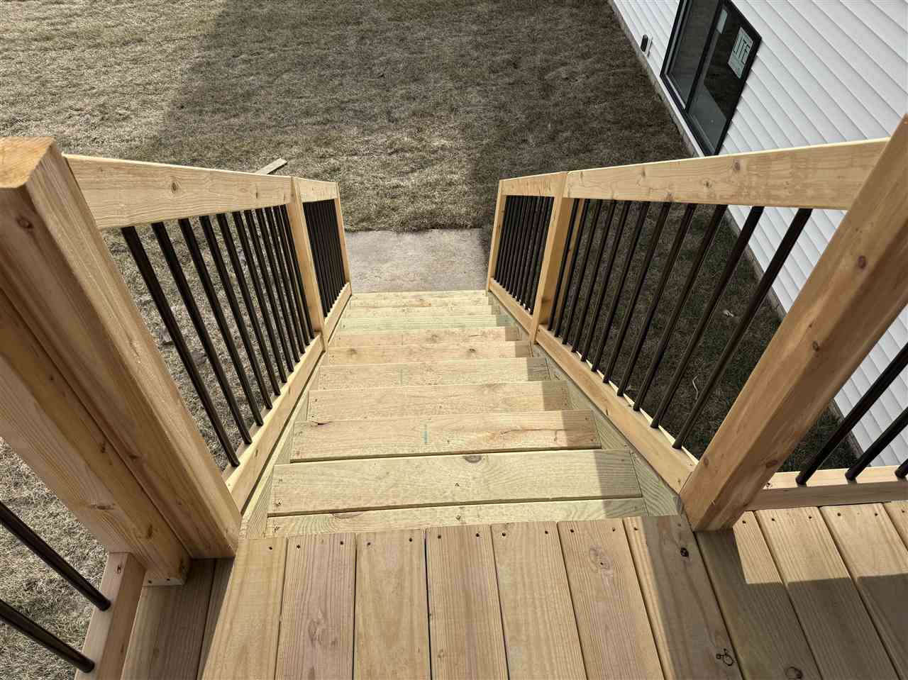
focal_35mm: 24
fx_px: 629
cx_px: 454
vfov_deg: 56.8
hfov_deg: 71.6
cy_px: 340
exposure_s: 1/3145
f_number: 1.78
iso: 80
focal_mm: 6.76
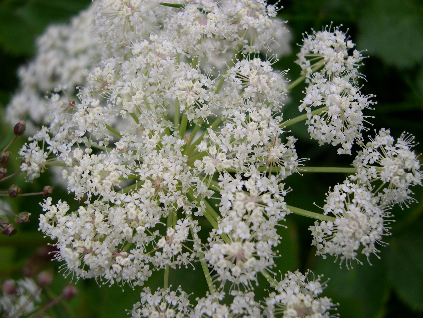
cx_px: 212
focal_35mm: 38
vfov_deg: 37.7
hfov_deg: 49.0
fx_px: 464
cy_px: 159
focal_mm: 8
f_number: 2.8
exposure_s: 1/254
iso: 100
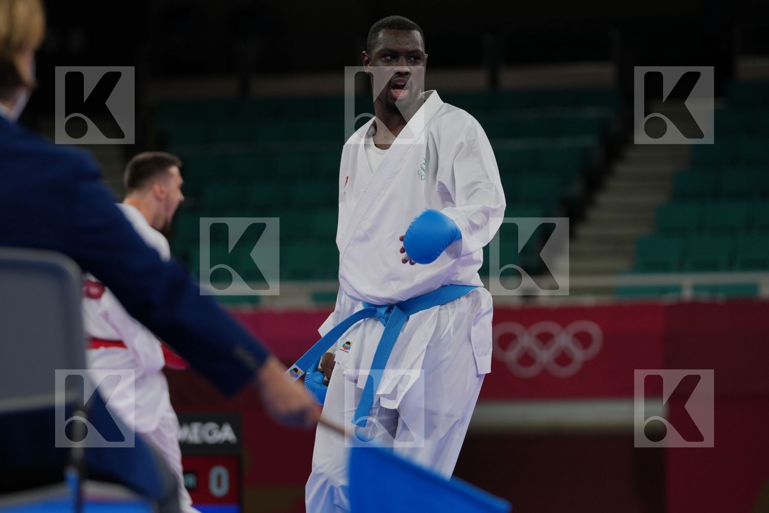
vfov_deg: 6.8
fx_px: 4293
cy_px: 256
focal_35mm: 201
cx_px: 384
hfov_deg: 10.2
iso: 400
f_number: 2.8
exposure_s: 1/1000
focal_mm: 134
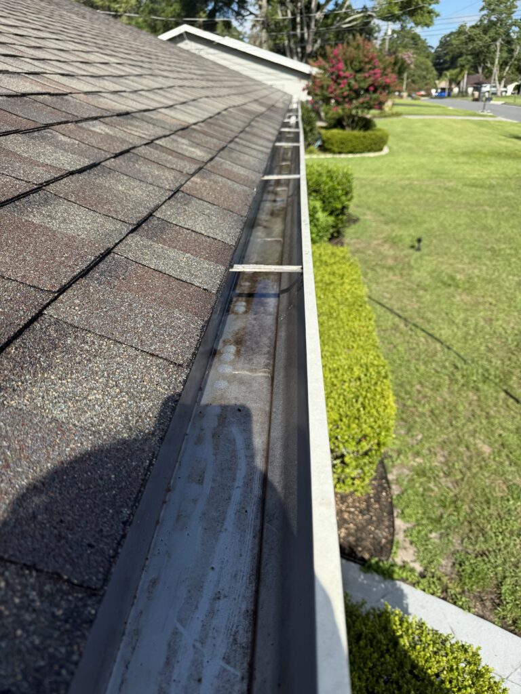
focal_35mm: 24
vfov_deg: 71.6
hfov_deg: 56.8
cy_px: 347
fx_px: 482
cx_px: 260
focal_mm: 6.76
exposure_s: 1/3145
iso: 80
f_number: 1.78
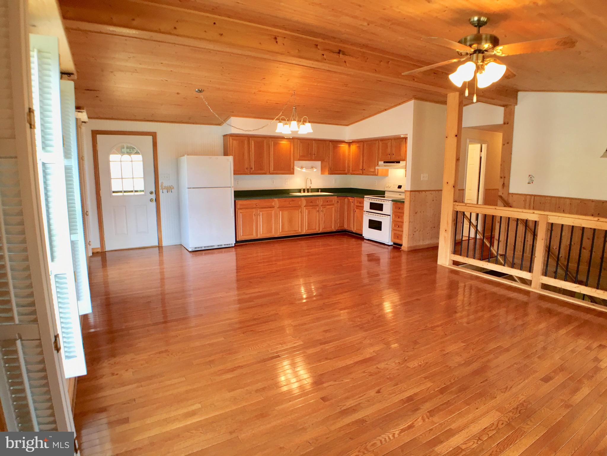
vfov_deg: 48.2
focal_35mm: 29
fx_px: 509
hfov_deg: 61.7
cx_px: 304
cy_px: 228
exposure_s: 1/15
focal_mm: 4.15
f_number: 2.2
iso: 25
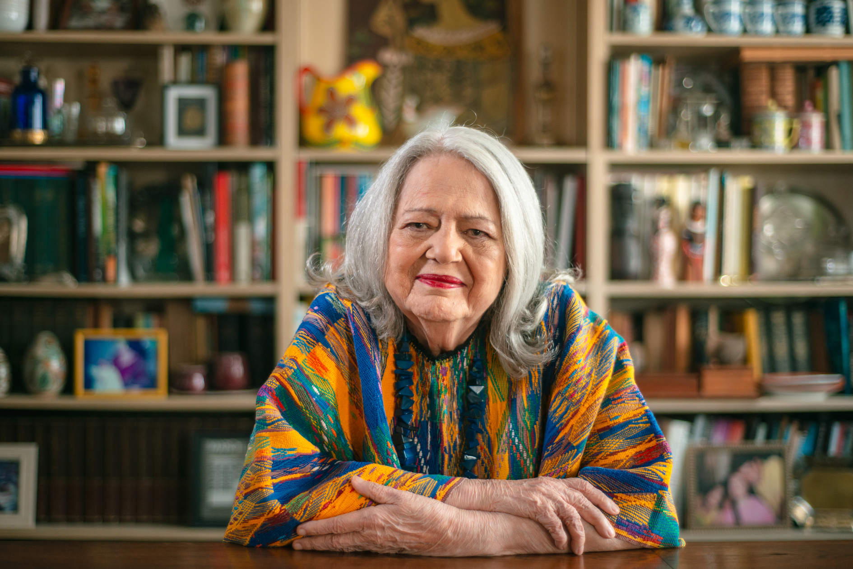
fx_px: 1185
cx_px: 426
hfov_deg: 39.6
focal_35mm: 50
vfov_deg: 27.0
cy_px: 284
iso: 400
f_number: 1.8
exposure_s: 1/250
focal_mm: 50
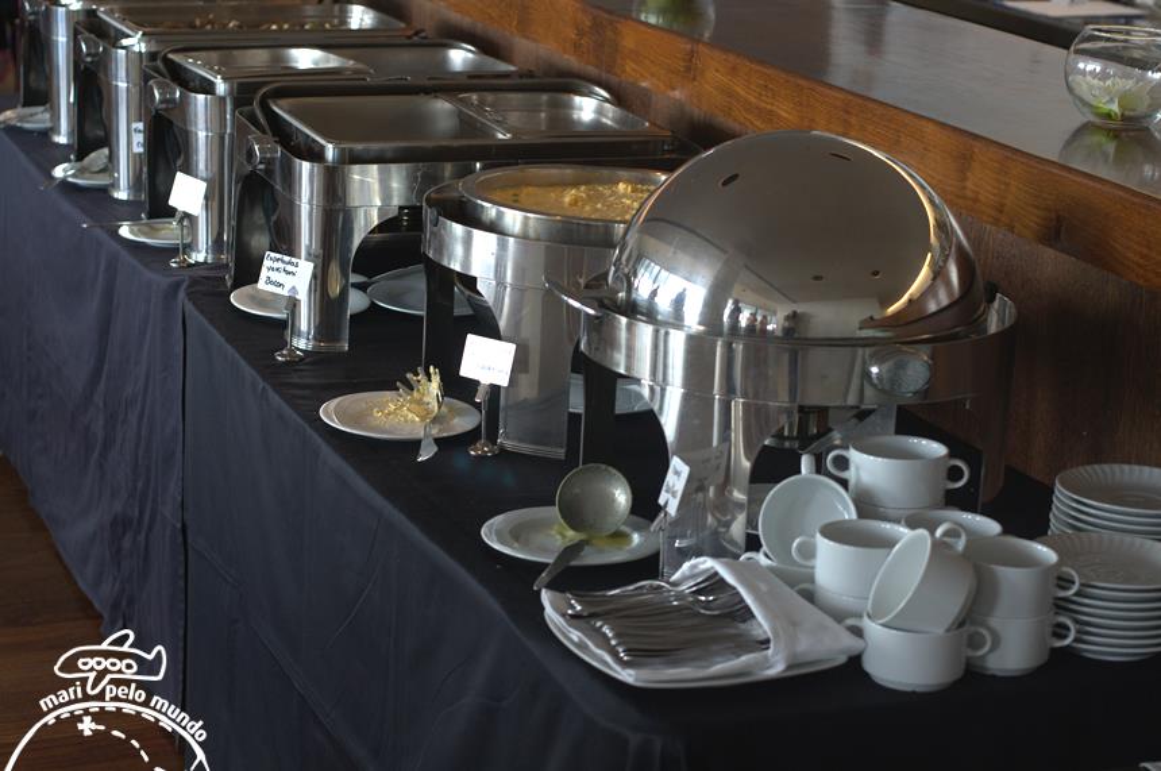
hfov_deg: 27.0
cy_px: 386
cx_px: 580
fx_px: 2416
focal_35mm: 75
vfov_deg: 18.1
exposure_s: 1/80
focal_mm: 50
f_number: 4.5
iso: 800
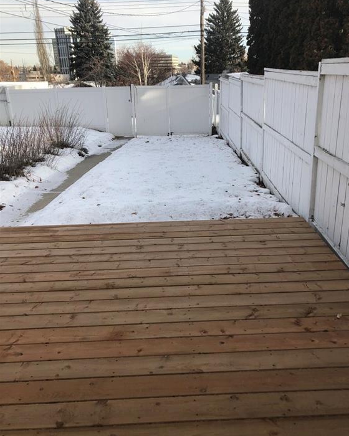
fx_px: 387
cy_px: 212
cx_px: 179
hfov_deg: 48.5
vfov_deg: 58.8
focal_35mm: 30
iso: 20
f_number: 1.8
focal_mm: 3.99
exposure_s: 1/813
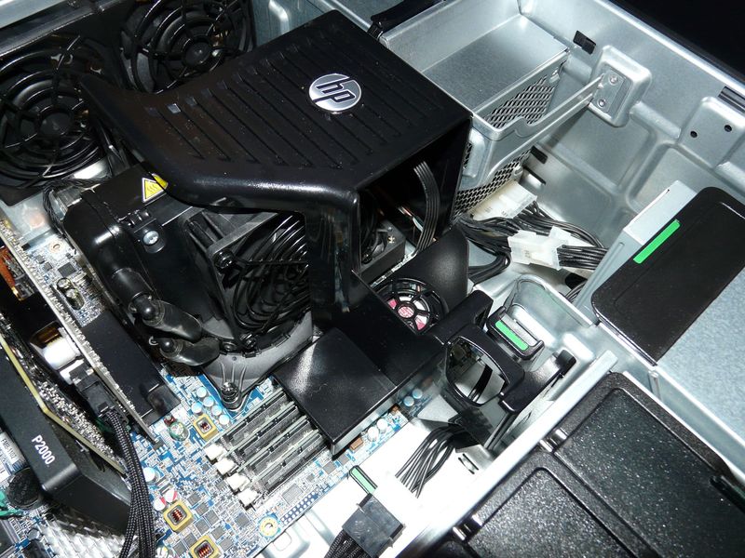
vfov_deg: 49.7
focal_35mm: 28
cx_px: 372
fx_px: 603
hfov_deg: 63.4
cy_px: 279
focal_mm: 4.6
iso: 100
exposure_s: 1/30
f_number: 2.8
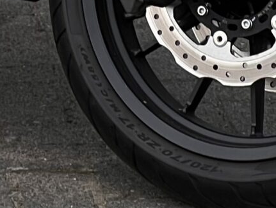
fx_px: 3647
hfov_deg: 4.3
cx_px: -216
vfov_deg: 3.2
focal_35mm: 457
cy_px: -390
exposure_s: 1/271
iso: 32
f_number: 2.8
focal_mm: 9
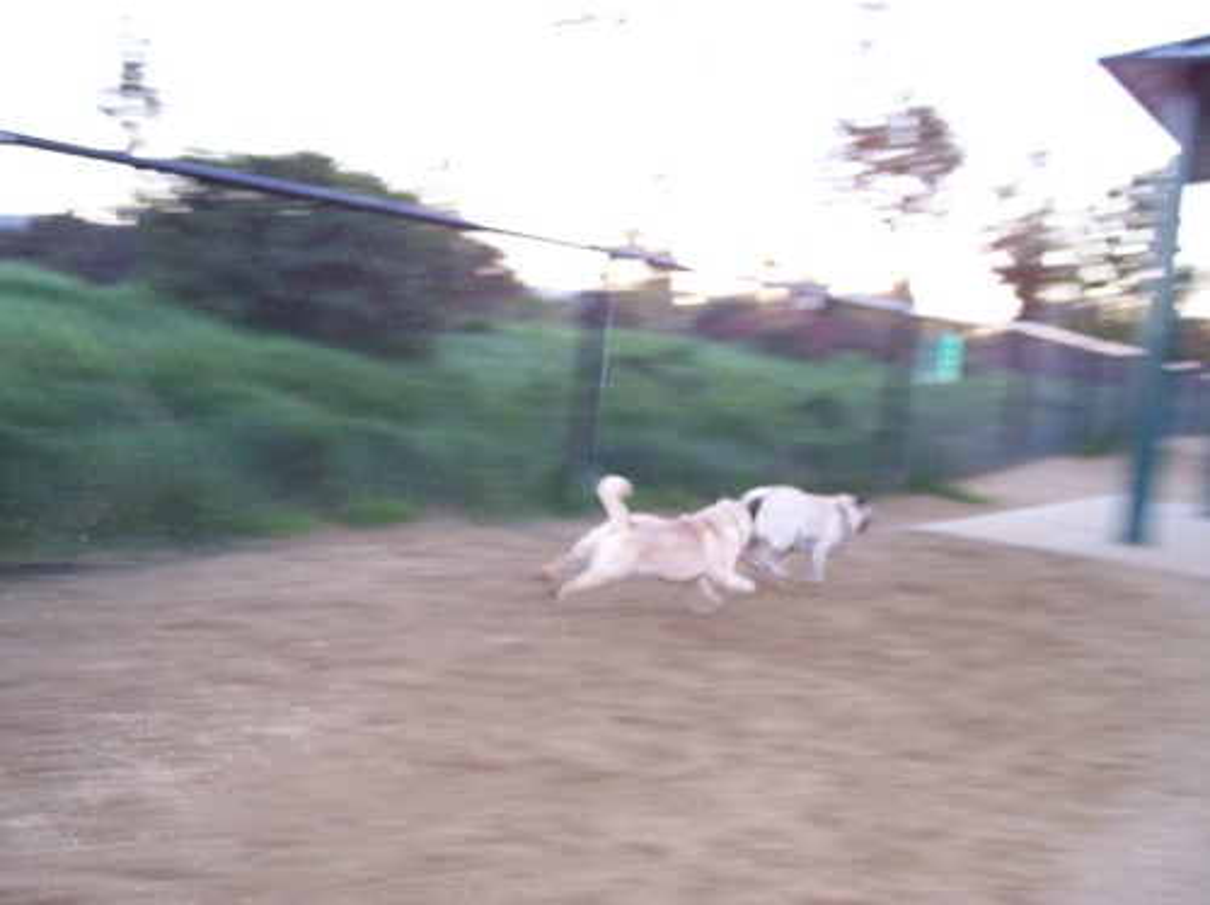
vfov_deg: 37.7
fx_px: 1327
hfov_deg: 49.0
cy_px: 452
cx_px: 605
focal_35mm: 38
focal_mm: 8
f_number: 2.8
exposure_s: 1/45
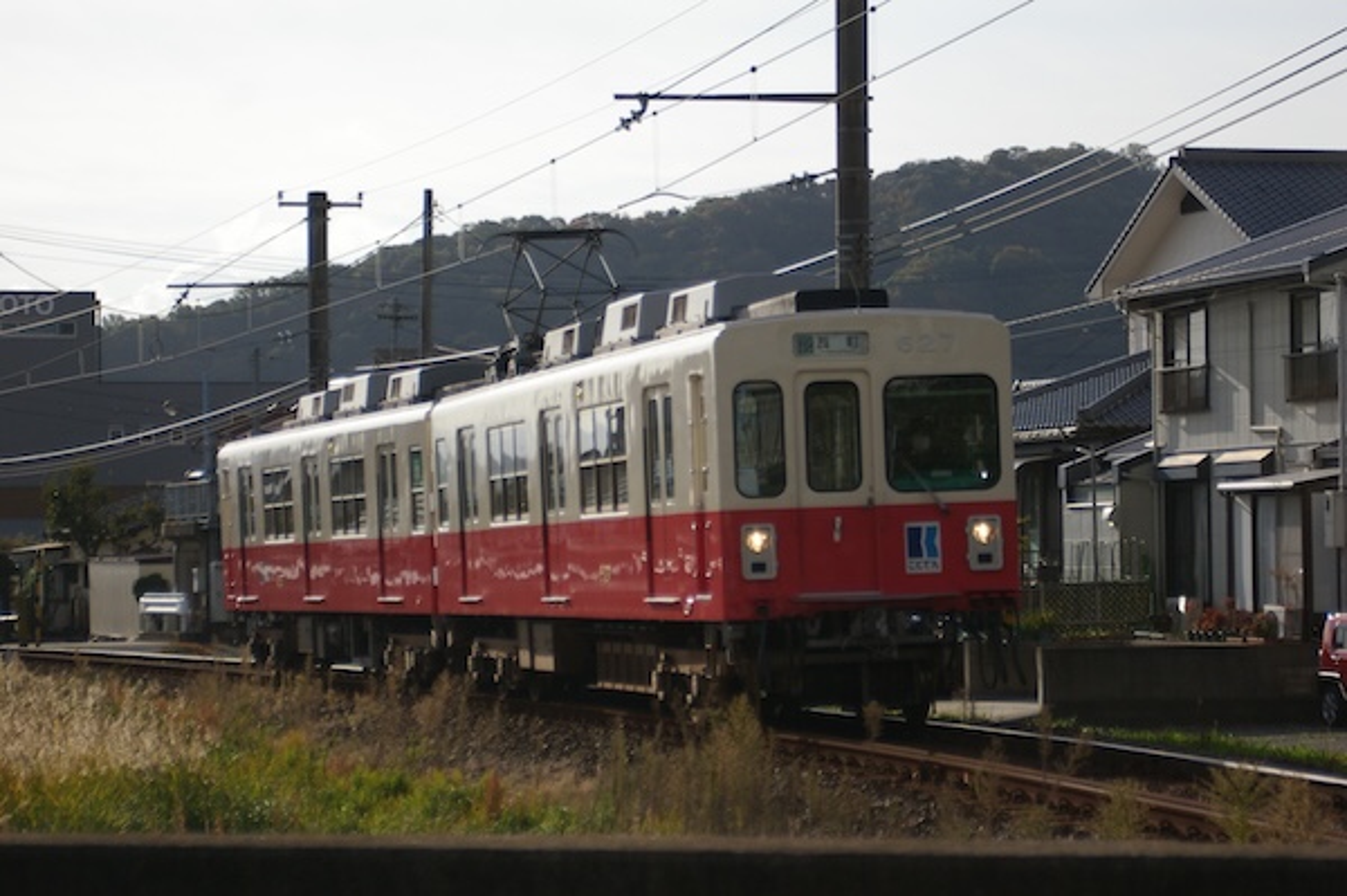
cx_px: 674
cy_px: 448
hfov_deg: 17.5
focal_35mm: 117
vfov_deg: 11.7
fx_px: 4374
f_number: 5.6
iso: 400
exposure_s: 1/4000
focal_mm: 78
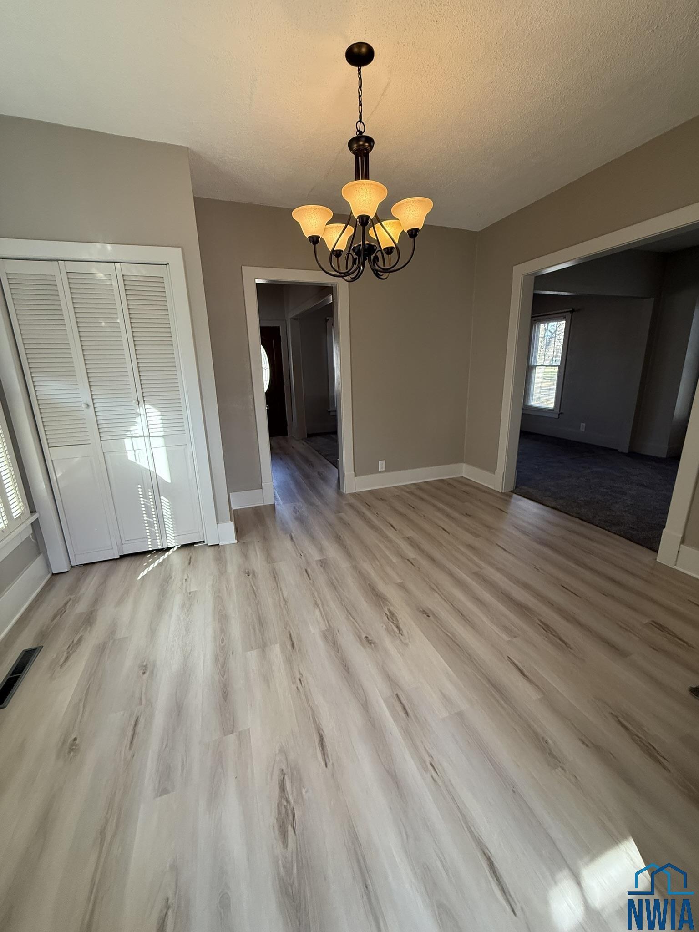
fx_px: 377
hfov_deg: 85.7
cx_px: 350
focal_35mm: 14
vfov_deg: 102.1
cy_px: 466
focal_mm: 2.22
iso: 250
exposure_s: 1/120
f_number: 2.2
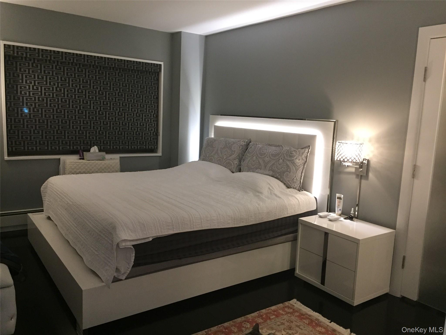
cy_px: 168
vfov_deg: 48.2
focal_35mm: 29
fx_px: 374
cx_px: 223
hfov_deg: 61.7
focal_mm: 4.15
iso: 160
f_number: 2.2
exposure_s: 1/30
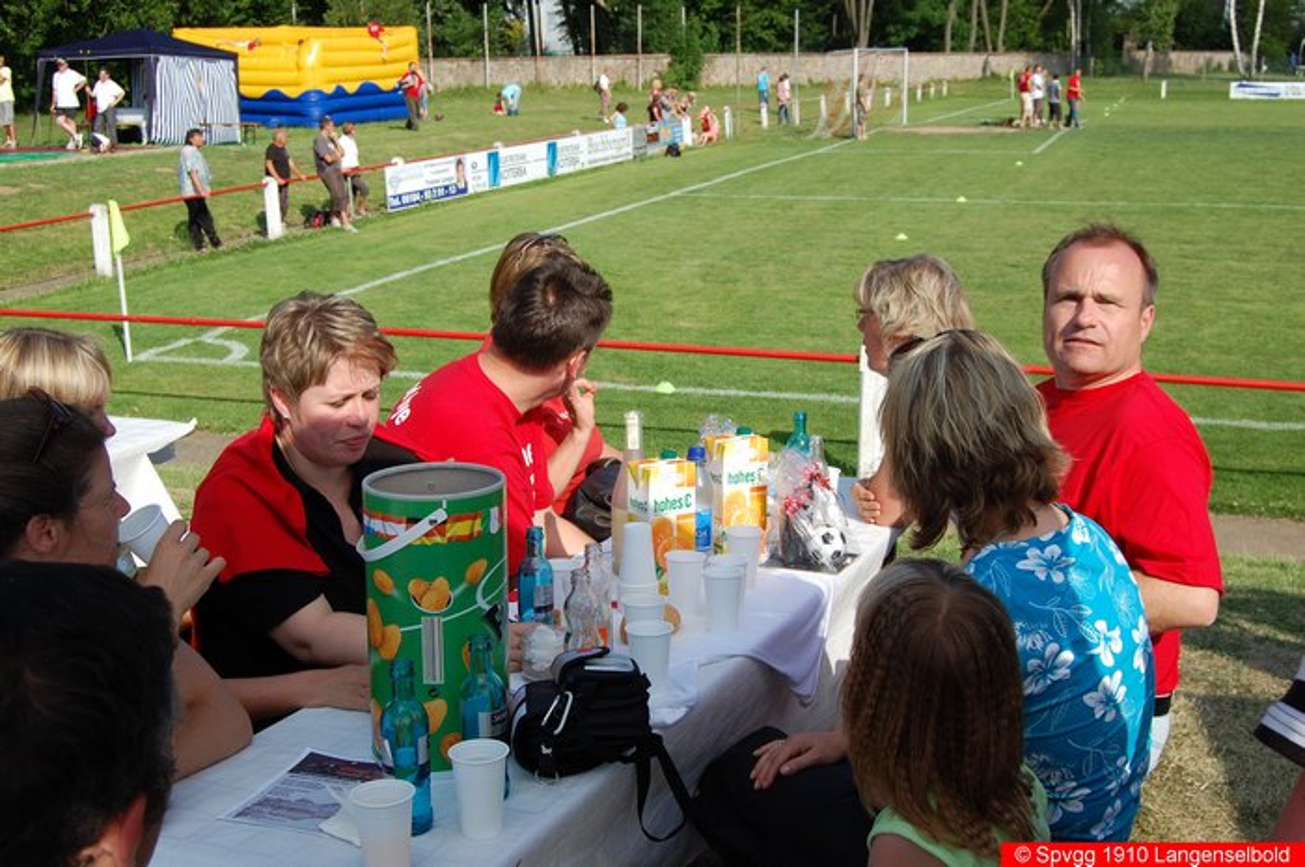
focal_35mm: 42
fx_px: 1521
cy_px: 434
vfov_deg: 31.8
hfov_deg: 46.4
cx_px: 652
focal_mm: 28
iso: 200
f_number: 9
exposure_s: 1/320
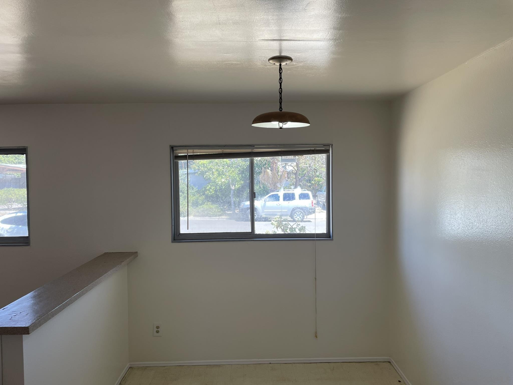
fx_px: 385
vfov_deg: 53.1
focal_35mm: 26
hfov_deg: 67.3
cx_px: 256
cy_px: 192
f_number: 1.6
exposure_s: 1/133
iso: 32
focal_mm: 4.2
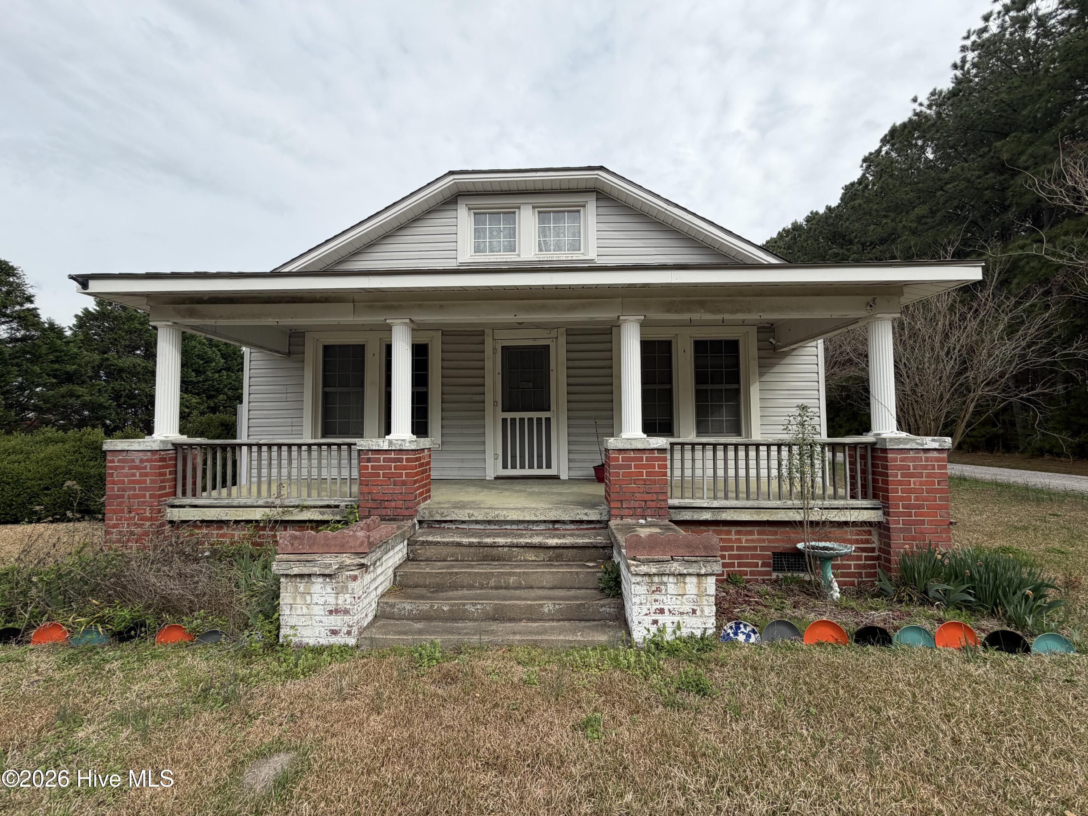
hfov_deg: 102.1
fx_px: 440
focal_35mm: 14
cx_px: 544
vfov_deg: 85.7
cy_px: 408
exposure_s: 1/770
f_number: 2.2
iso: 32
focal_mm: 2.22
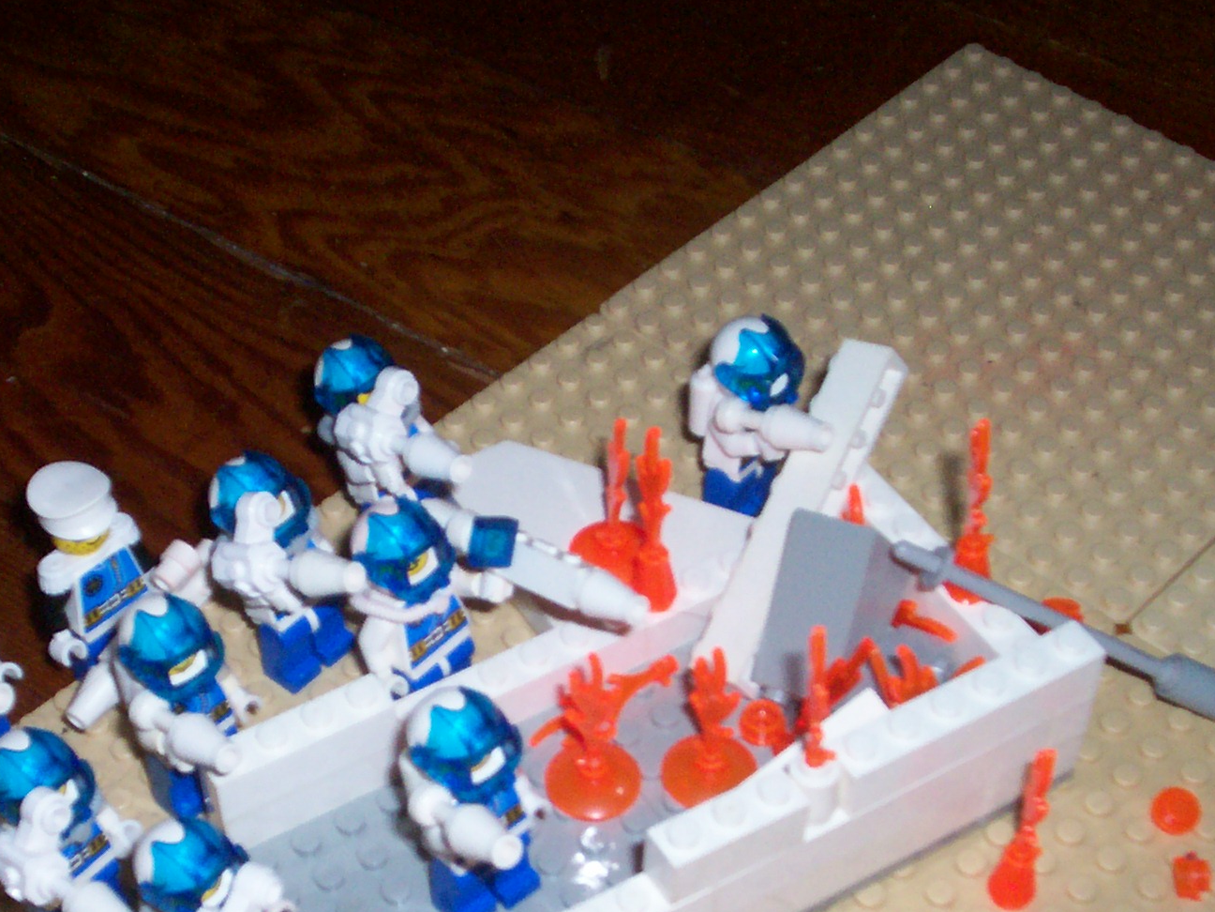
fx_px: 2246
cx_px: 439
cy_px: 743
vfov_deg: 22.6
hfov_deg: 30.1
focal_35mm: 64
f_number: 4.5
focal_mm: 5.9
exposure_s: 1/64
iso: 140
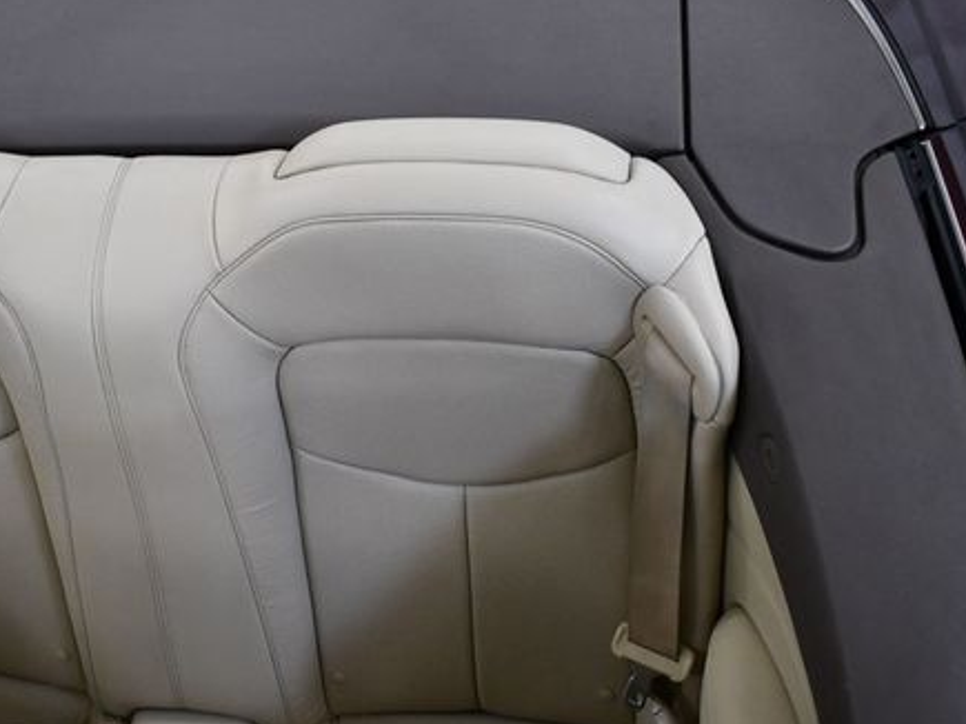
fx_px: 1423
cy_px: 426
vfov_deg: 28.5
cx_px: 309
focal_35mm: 51
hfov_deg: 37.0
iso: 800
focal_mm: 18
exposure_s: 1/200
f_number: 3.5
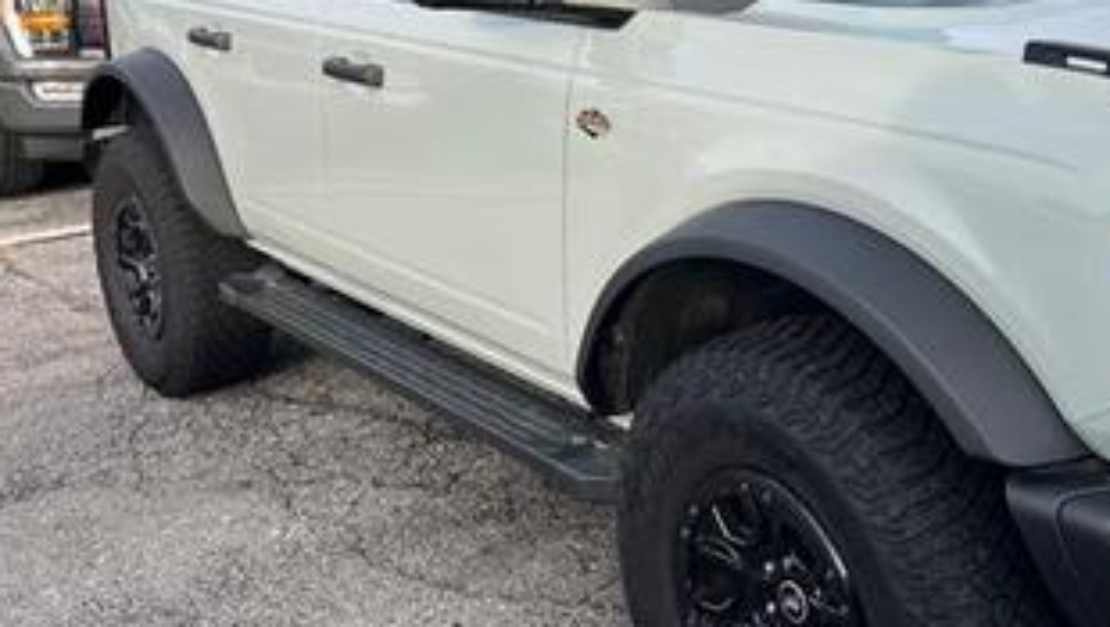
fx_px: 1355
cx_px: 806
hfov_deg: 43.4
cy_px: 158
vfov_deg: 25.7
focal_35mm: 46
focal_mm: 5.7
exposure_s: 1/1209
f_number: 1.5
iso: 50
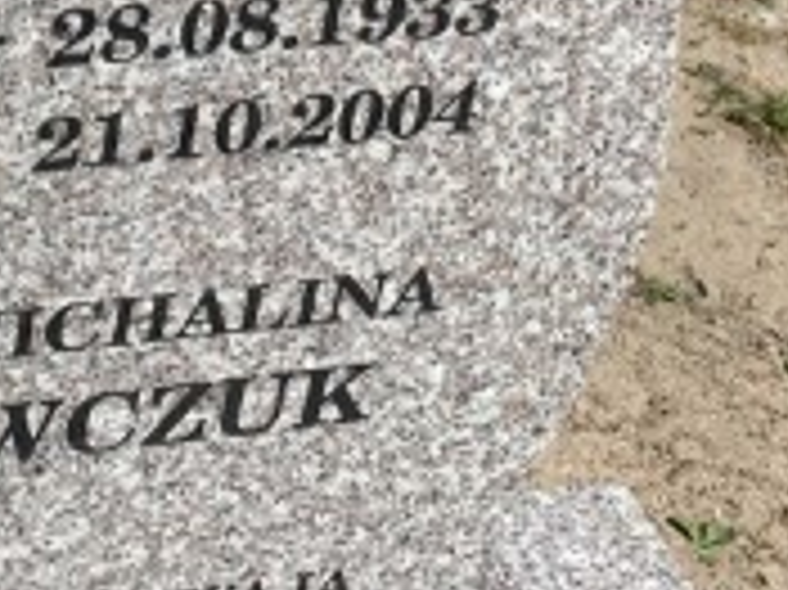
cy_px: -419
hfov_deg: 19.8
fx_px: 2161
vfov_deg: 14.1
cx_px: -63
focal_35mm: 95
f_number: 1.8
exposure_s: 1/3289
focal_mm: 4.25
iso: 25
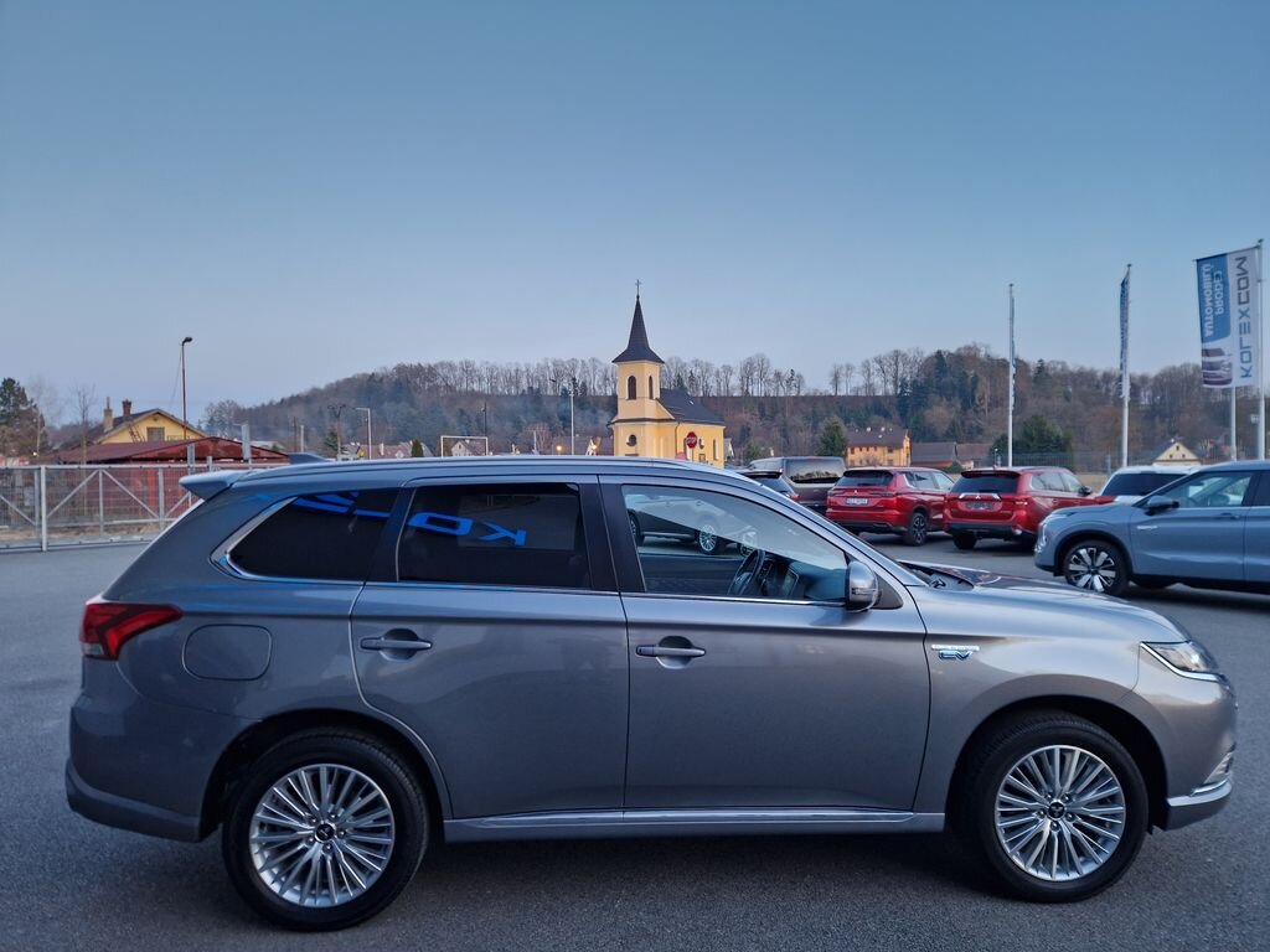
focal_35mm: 23
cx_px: 635
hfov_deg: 73.9
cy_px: 476
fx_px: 844
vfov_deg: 58.9
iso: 250
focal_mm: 5.4
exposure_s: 1/100
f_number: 1.8
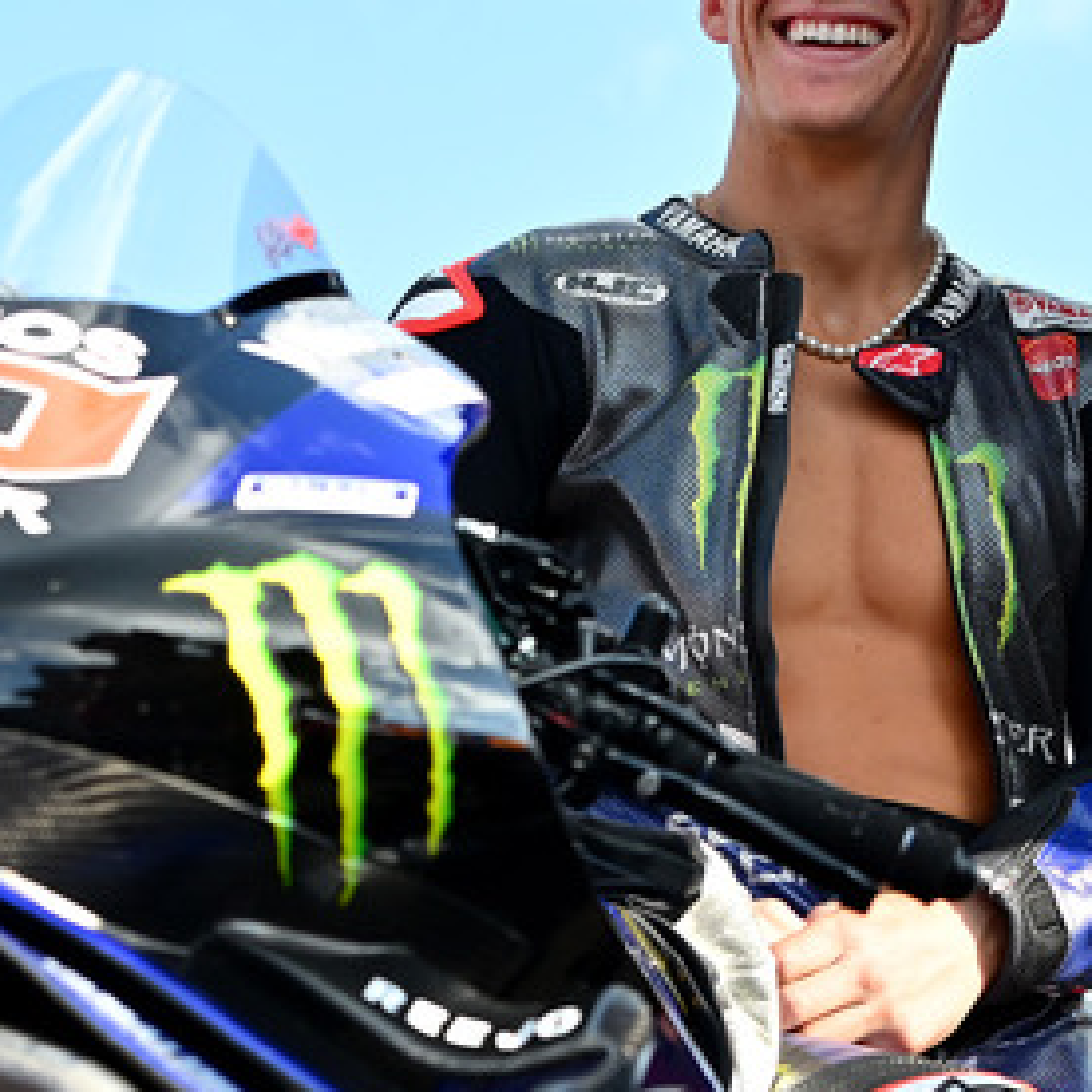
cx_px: 178
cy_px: 1314
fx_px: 4854
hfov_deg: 12.8
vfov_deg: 12.5
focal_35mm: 136
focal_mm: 35
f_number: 3.2
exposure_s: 1/1000
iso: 220
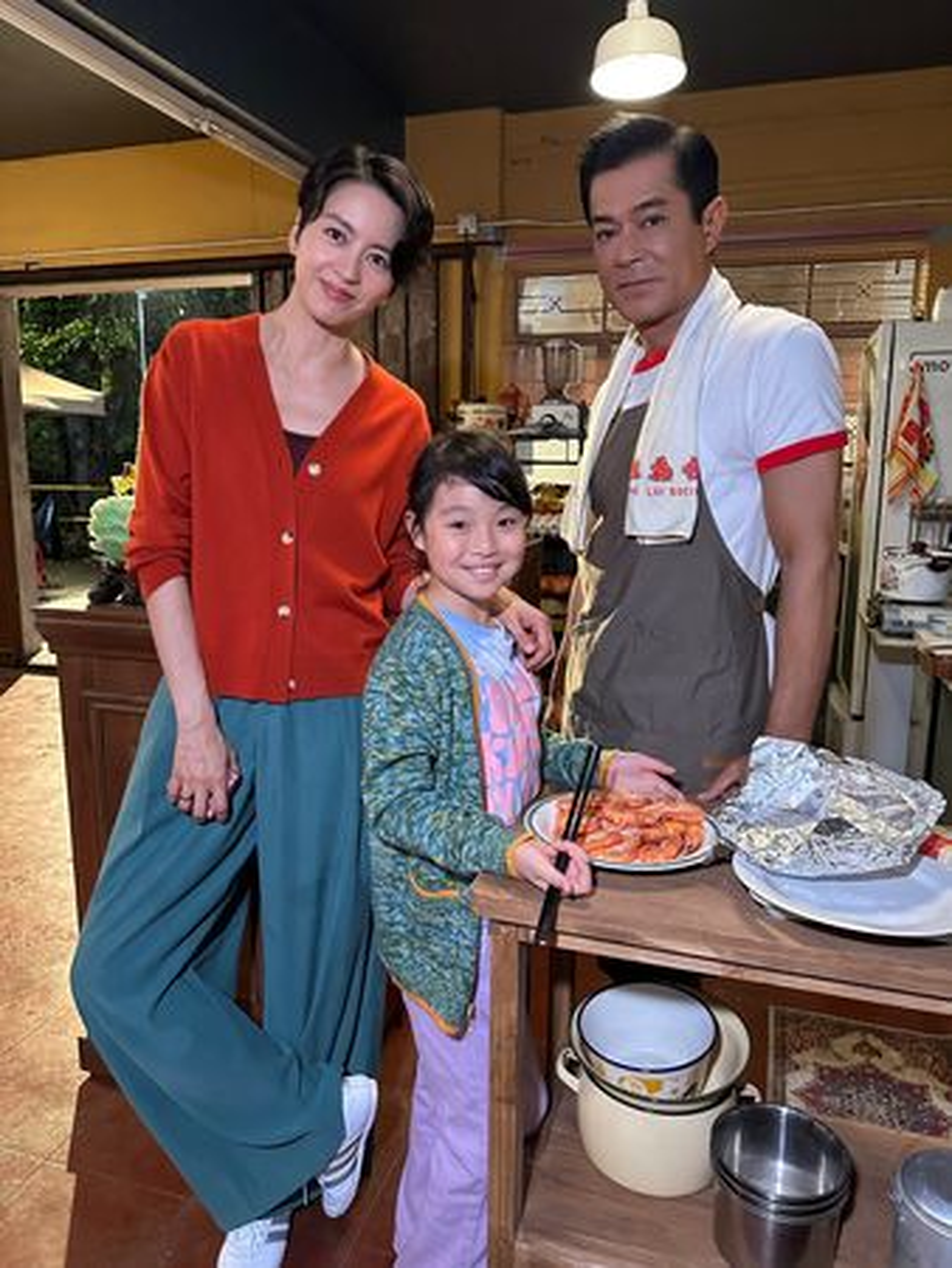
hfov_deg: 56.9
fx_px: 879
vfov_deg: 71.6
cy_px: 634
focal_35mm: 24
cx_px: 476
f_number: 1.78
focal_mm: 6.86
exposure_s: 1/42
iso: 1000
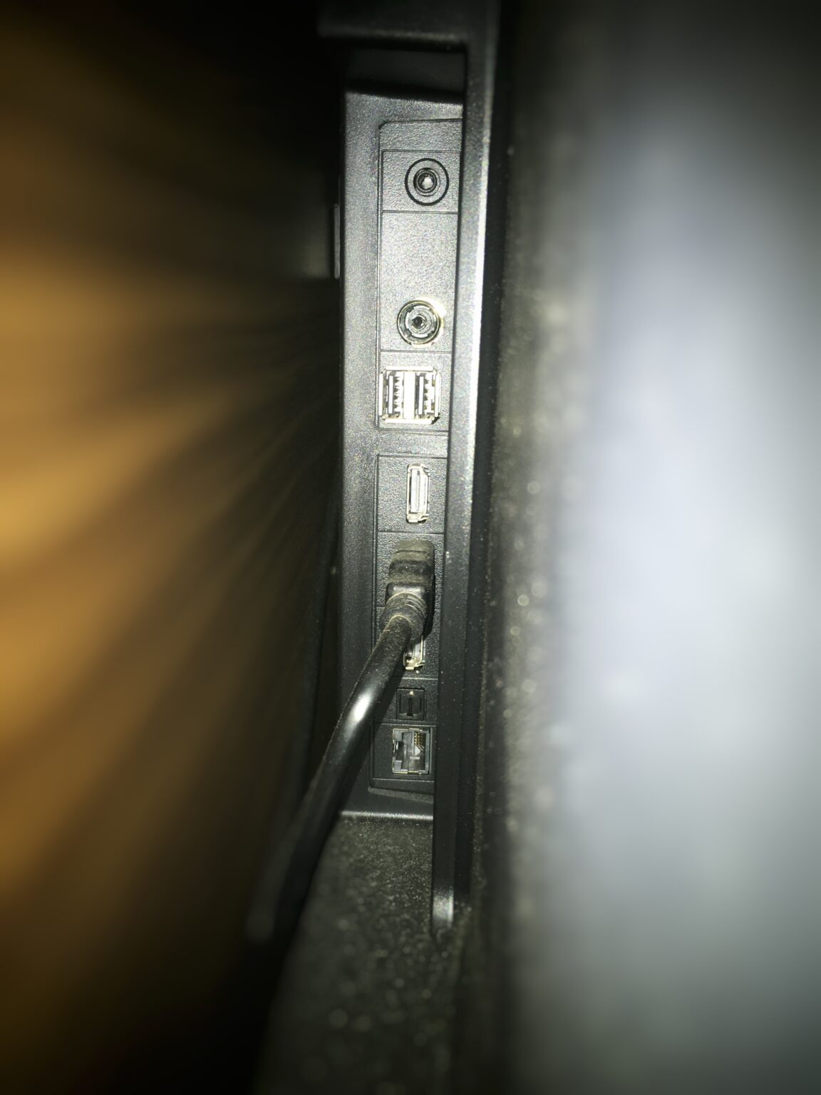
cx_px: 410
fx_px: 917
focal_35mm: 29
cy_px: 548
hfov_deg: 48.2
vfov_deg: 61.7
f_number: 2.2
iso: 32
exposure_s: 1/33
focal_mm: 4.15
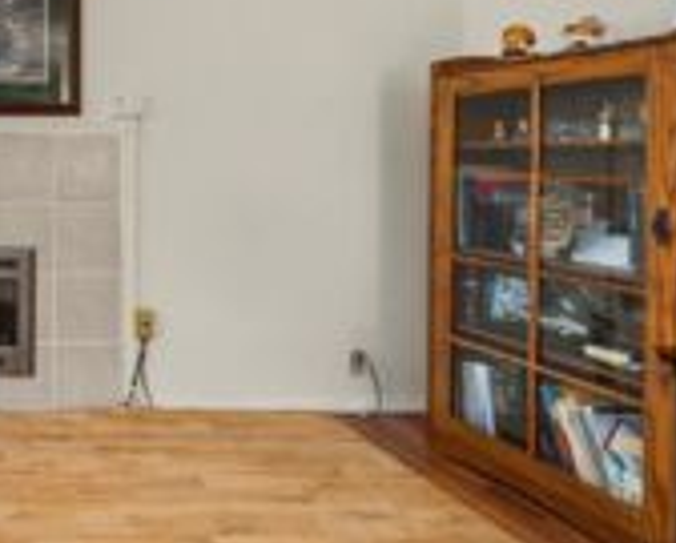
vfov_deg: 48.6
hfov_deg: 46.3
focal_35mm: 29
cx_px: -52
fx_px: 581
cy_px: 151
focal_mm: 13
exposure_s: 1/60
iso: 800
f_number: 8
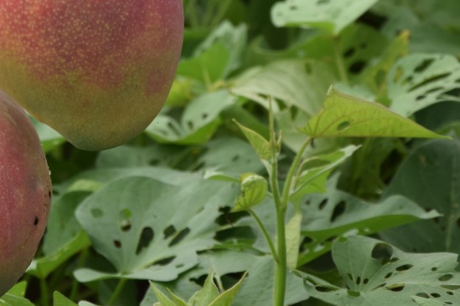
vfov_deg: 4.0
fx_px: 4396
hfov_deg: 6.0
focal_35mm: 344
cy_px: 34
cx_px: 62
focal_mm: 105
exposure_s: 1/250
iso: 250
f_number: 8
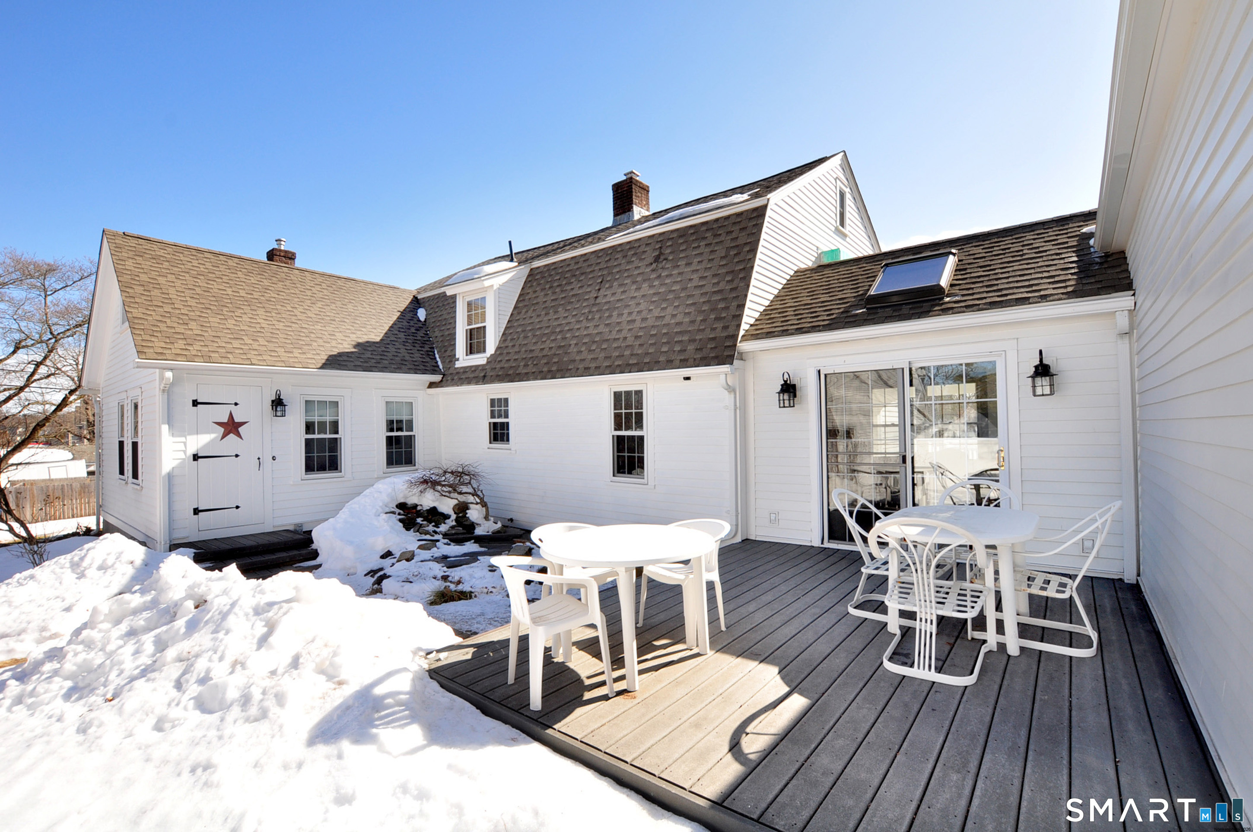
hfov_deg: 100.5
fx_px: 521
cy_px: 416
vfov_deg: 77.2
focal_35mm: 15
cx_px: 626
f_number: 9
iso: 200
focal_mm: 10
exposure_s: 1/160
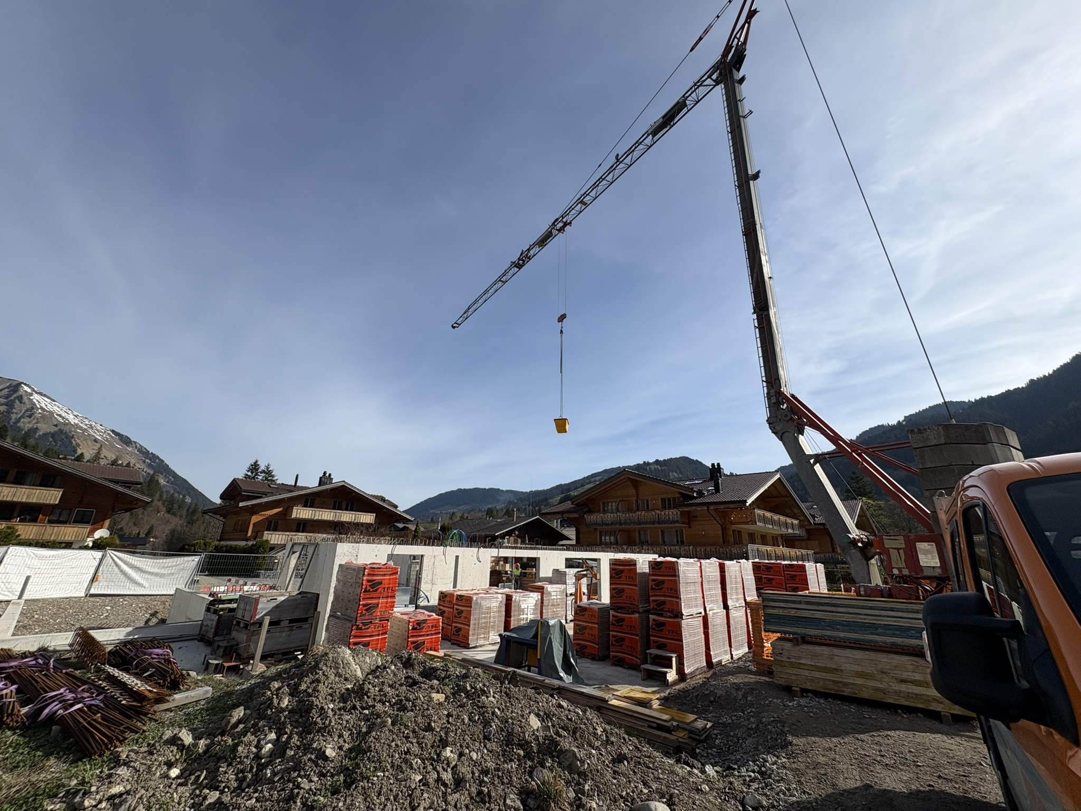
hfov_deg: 102.1
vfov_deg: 85.7
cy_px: 406
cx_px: 540
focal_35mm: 14
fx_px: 437
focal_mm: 2.22
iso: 50
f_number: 2.2
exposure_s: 1/2985
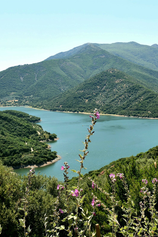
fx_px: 329
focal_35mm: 50
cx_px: 87
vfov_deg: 39.6
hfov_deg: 27.0
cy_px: 119
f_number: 8
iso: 100
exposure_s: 1/250
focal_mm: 22
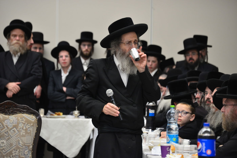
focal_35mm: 210
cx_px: 118
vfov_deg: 6.5
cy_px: 79
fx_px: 1383
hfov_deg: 9.8
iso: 1000
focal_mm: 210
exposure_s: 1/100
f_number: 5.6
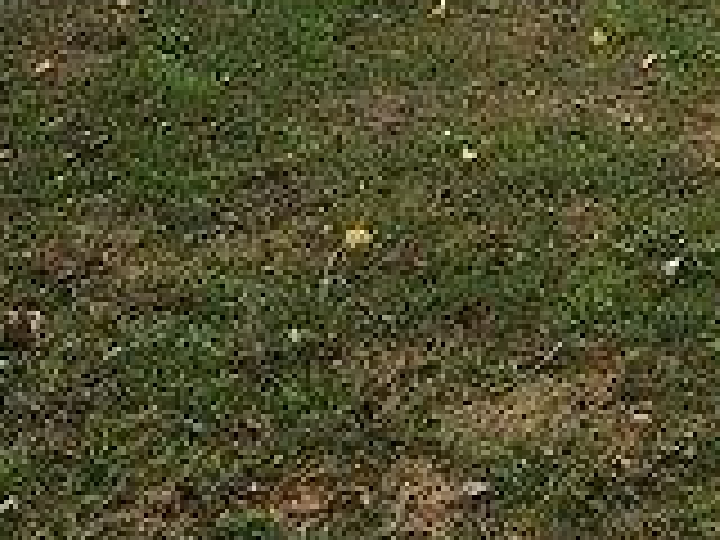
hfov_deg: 22.7
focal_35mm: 83
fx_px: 1726
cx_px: 711
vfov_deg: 14.0
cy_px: -644
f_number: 2.2
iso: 50
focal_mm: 2.2
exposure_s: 1/748
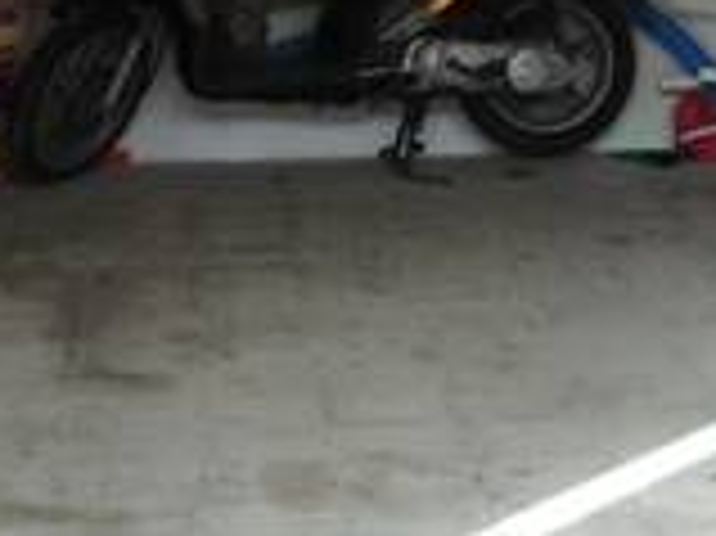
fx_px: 2914
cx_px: 626
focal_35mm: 141
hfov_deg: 13.9
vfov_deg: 10.3
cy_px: -167
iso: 141
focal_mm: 5.7
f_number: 2.8
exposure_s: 1/250
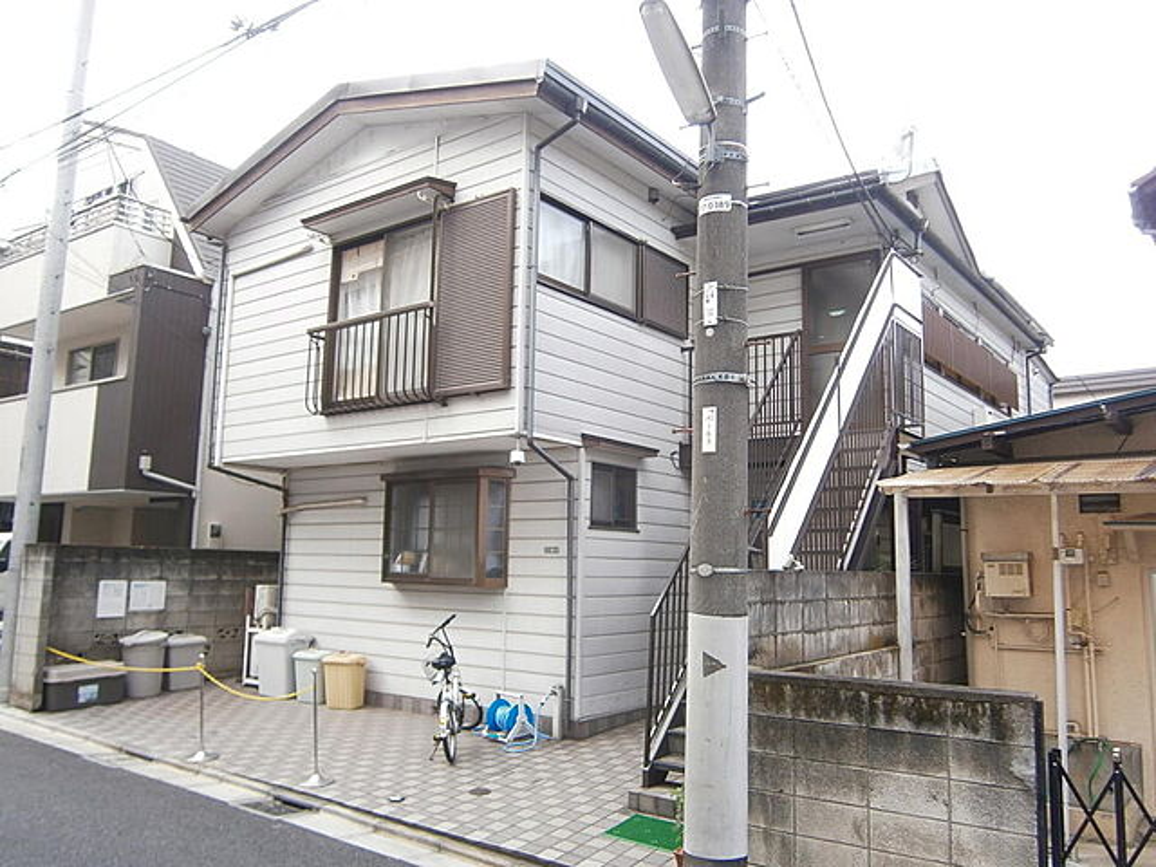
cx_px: 578
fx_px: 868
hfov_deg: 67.3
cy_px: 434
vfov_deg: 53.1
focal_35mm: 26
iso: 80
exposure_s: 1/125
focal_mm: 4.7
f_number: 2.8
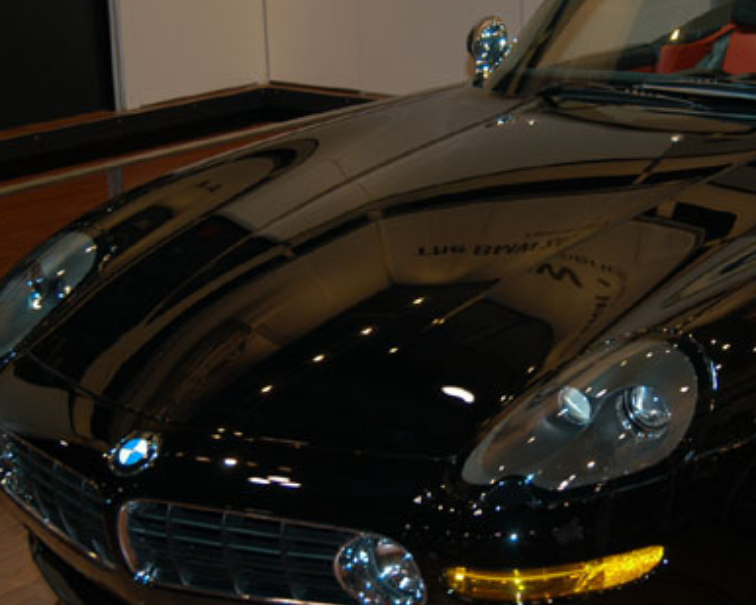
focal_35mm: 74
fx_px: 1656
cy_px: 247
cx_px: 606
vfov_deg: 20.7
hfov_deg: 25.3
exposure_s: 1/60
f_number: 5
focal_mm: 30
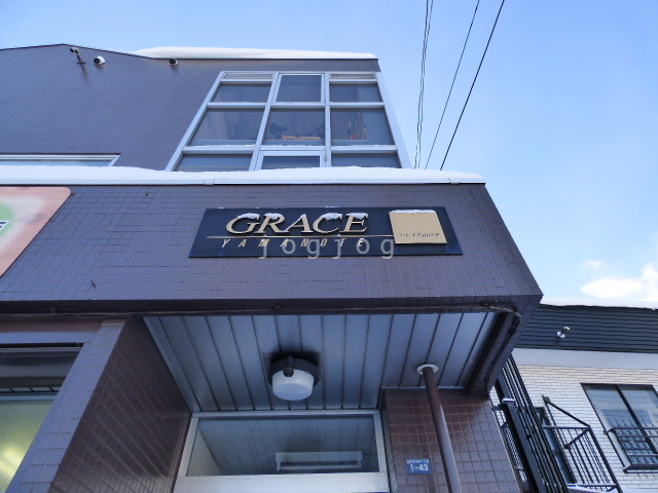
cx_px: 329
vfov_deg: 66.0
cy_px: 246
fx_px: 380
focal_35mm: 20
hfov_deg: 81.7
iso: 200
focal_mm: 3.58
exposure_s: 1/640
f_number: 2.8
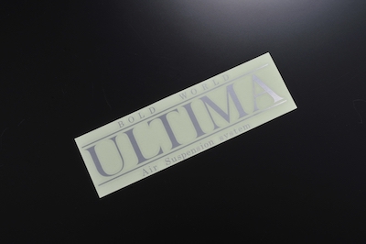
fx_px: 640
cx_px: 183
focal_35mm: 63
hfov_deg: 31.9
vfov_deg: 21.5
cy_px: 122
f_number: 18
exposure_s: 1/160
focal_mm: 42
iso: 100
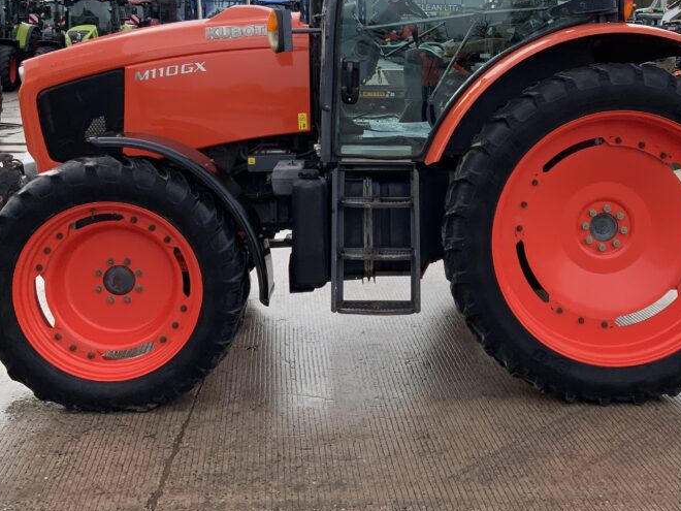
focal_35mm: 45
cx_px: 429
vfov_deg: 31.5
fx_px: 885
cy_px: 119
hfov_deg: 41.7
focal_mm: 3
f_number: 1.8
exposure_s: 1/842
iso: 16
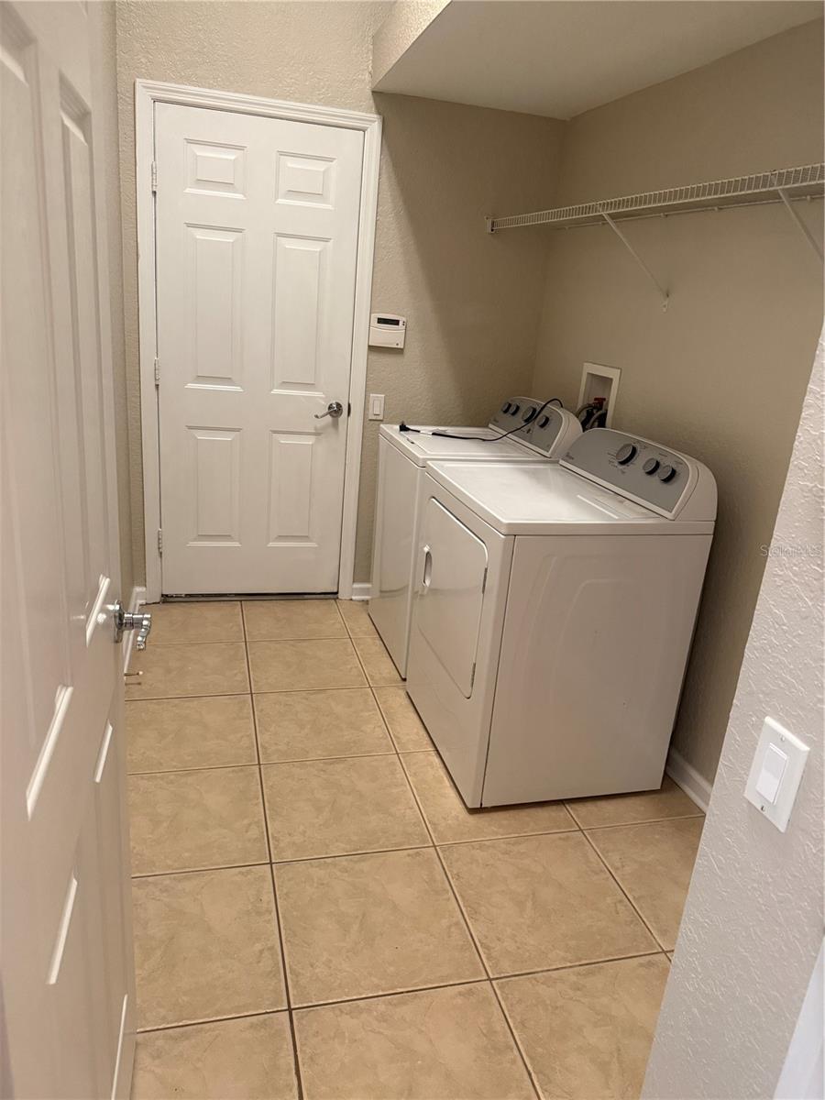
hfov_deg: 56.8
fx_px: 763
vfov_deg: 71.6
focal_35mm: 24
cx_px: 412
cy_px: 550
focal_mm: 6.76
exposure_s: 1/60
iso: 500
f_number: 1.78
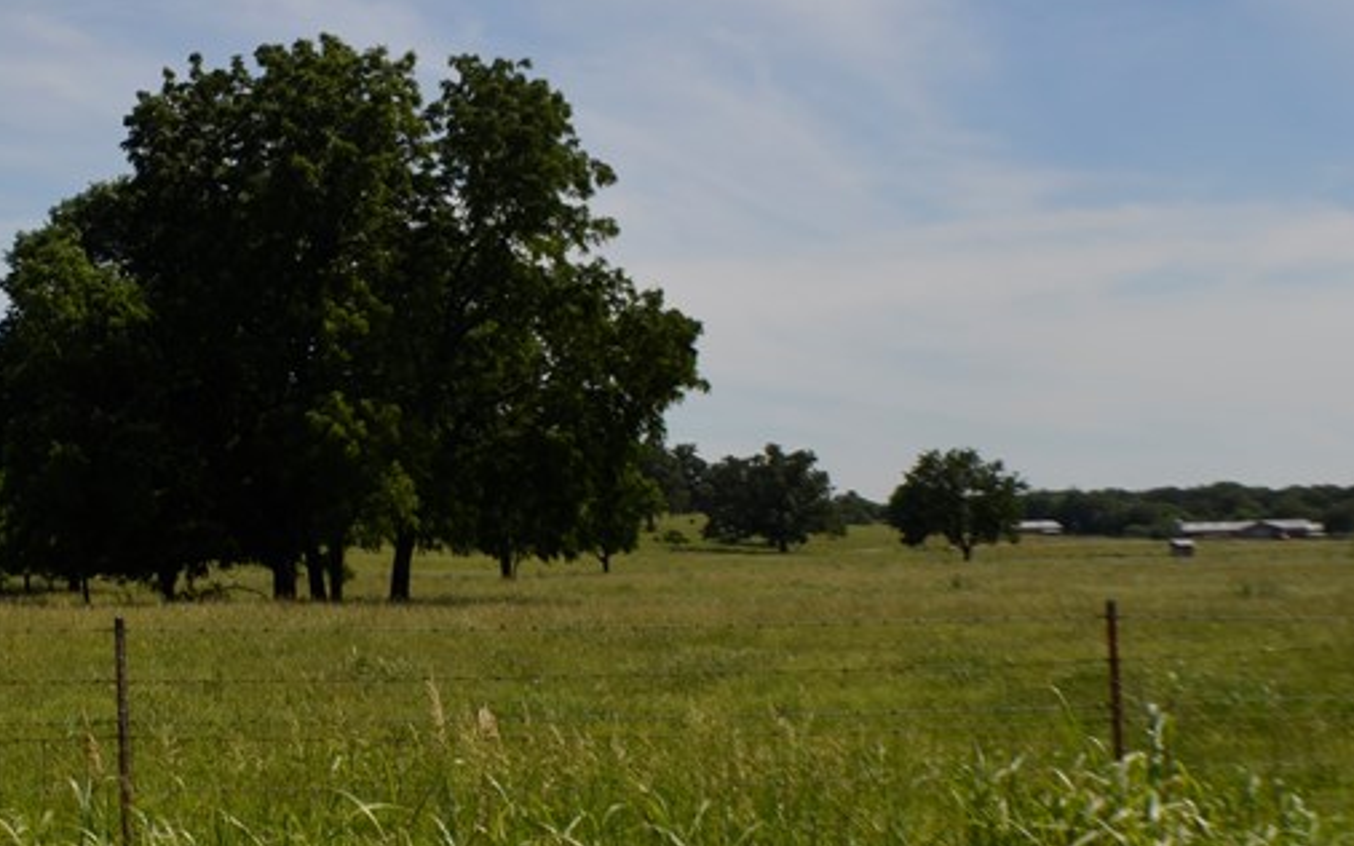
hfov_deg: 21.6
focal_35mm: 92
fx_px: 3394
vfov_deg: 14.1
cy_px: 167
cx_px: -58
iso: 100
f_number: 9
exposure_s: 1/320
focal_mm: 28
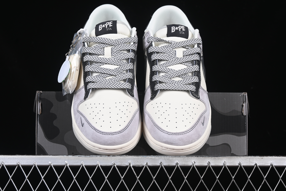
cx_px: 143
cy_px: 96
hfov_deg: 27.0
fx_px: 596
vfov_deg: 18.2
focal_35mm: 75
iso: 160
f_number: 8
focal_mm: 50
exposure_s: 1/80
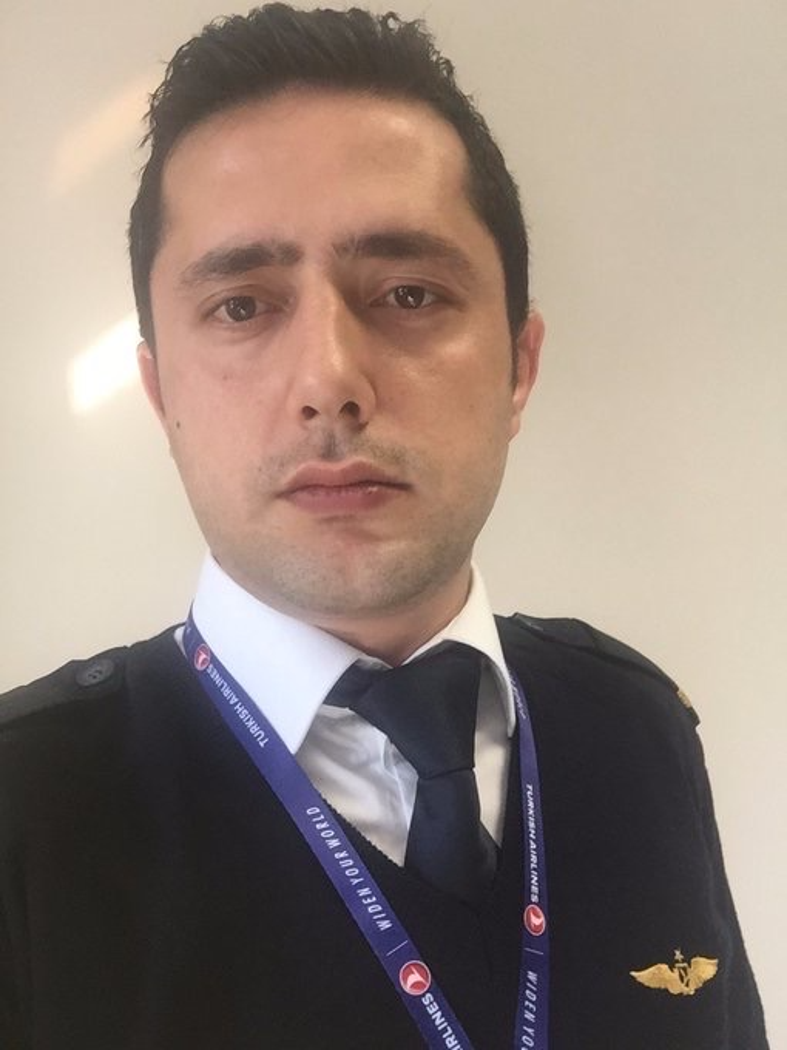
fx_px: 1061
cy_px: 525
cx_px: 394
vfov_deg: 52.6
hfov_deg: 40.7
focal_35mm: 35
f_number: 2.4
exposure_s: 1/30
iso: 200
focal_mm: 2.18
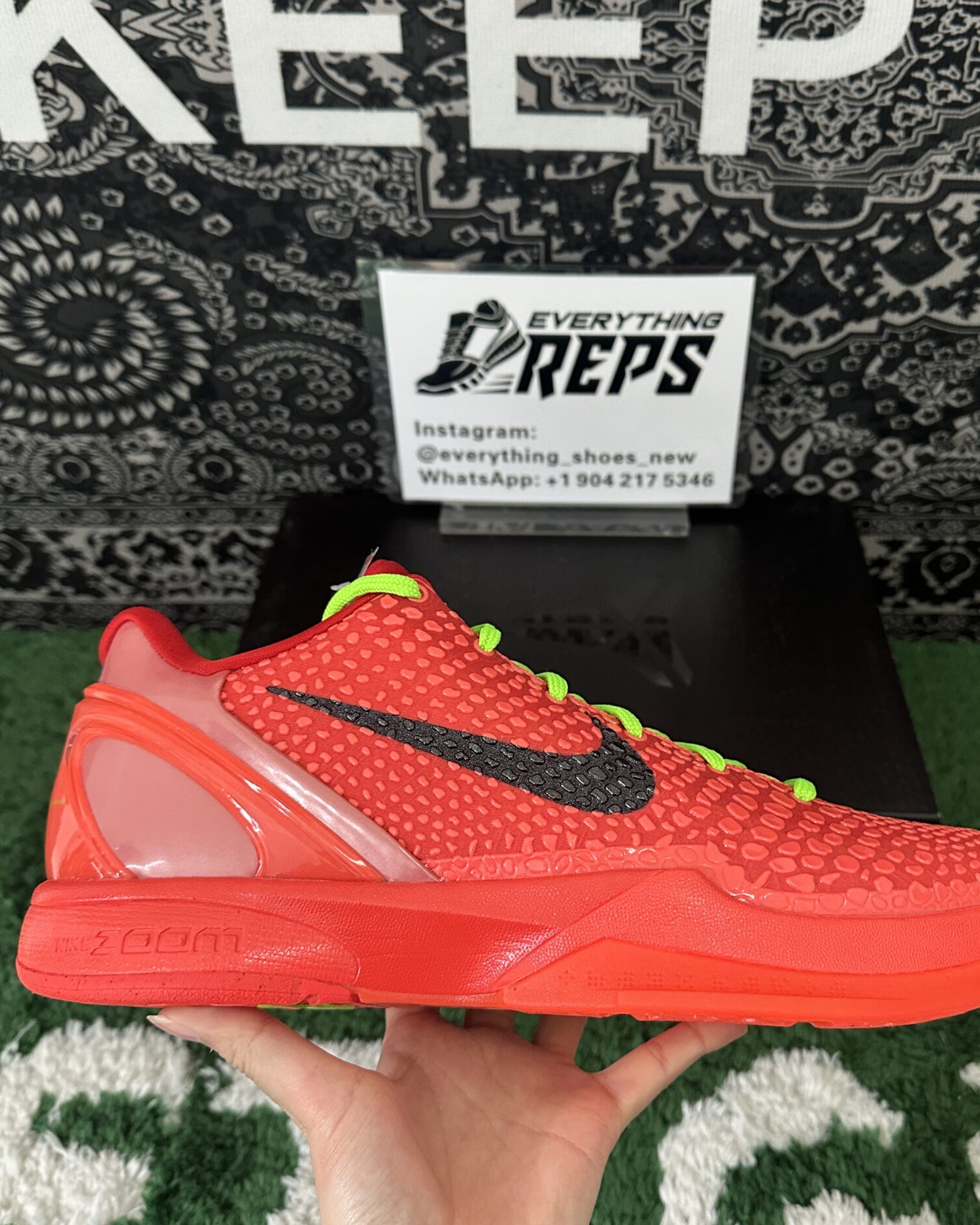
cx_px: 569
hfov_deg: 45.6
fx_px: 1160
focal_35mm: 32
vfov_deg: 55.7
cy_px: 603
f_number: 1.78
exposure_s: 1/50
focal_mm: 6.86
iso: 500
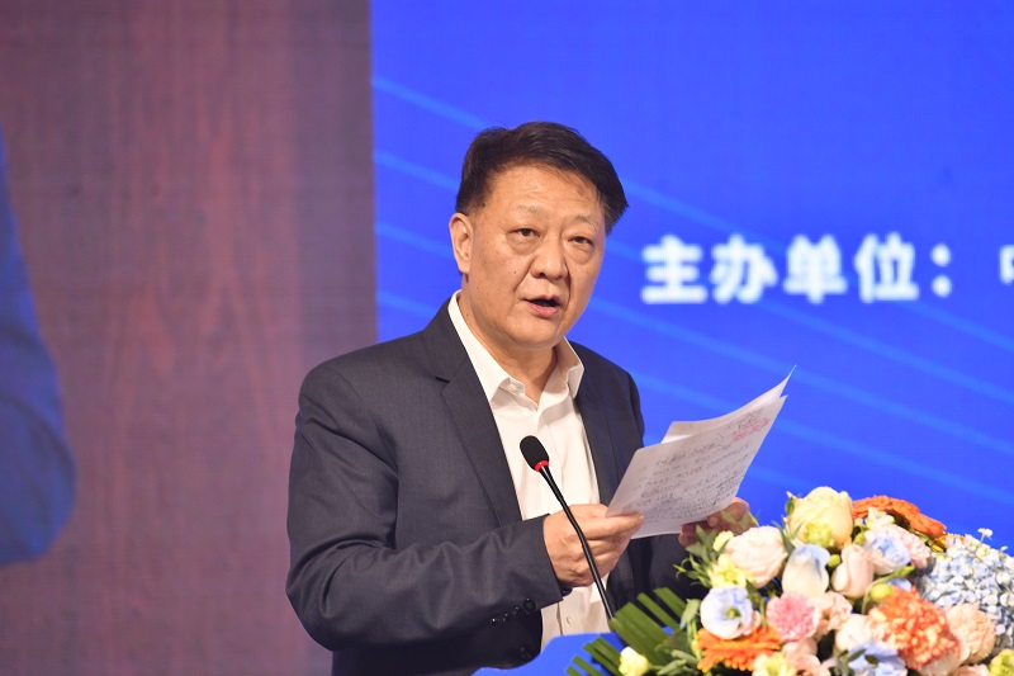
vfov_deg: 7.0
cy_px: 338
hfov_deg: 10.6
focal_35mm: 195
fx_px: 5491
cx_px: 507
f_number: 3.5
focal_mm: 195
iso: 800
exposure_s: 1/200
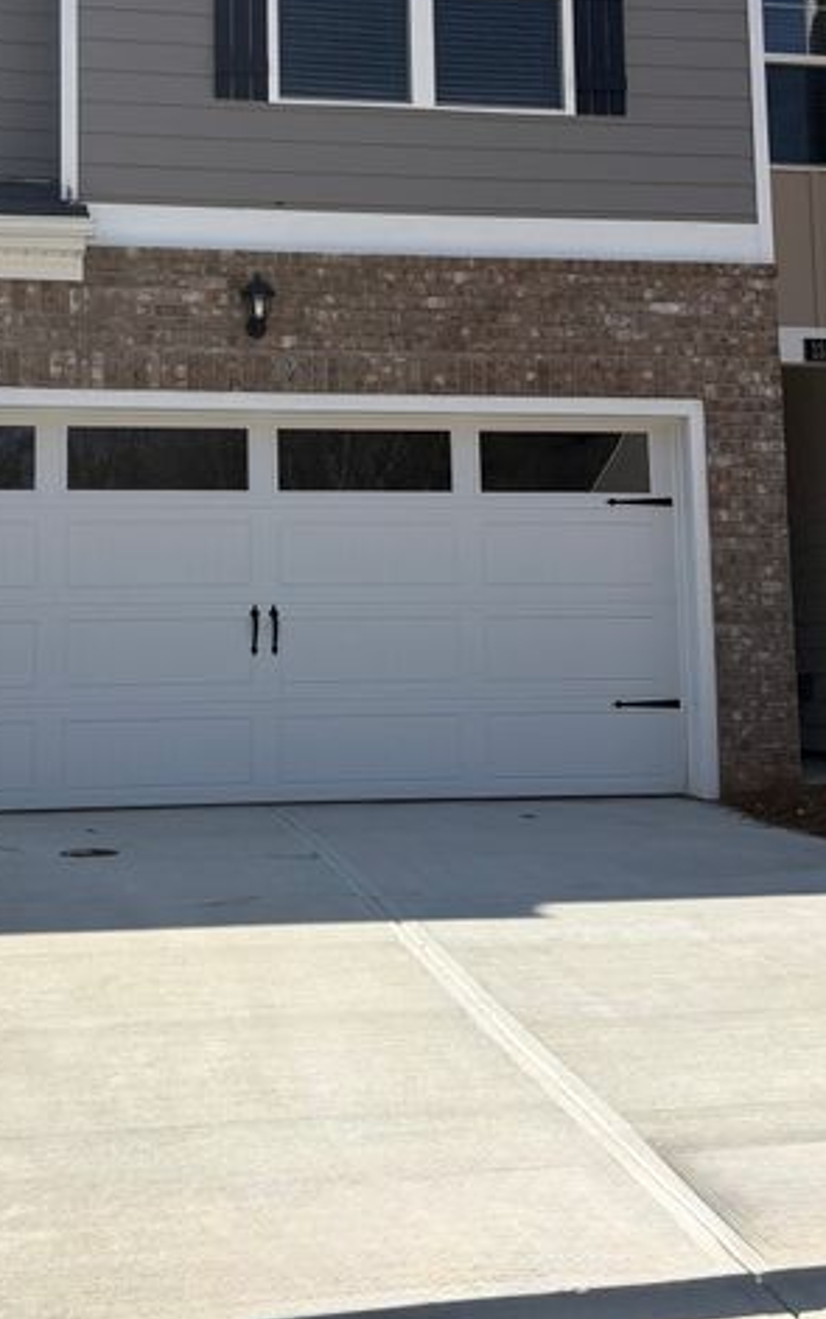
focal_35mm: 39
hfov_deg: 32.1
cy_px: 396
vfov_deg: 49.1
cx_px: 188
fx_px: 1403
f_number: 1.6
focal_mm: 5.96
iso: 50
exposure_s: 1/4608
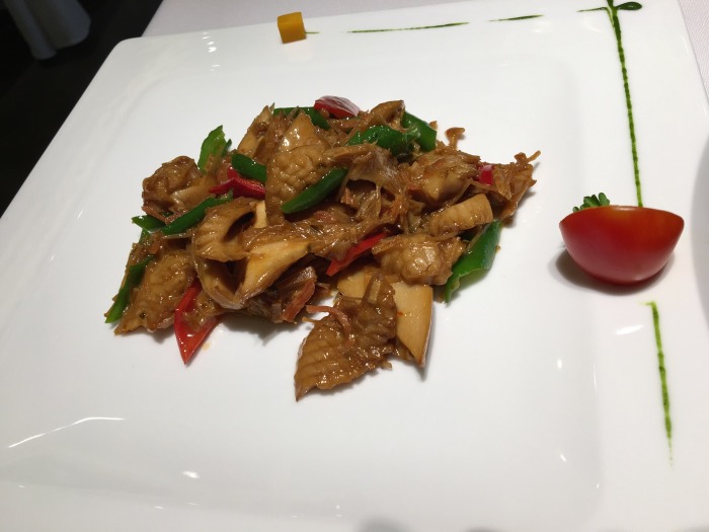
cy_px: 266
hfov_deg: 61.7
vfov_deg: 48.2
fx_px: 594
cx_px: 354
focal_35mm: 29
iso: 32
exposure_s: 1/50
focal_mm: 4.15
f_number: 2.2
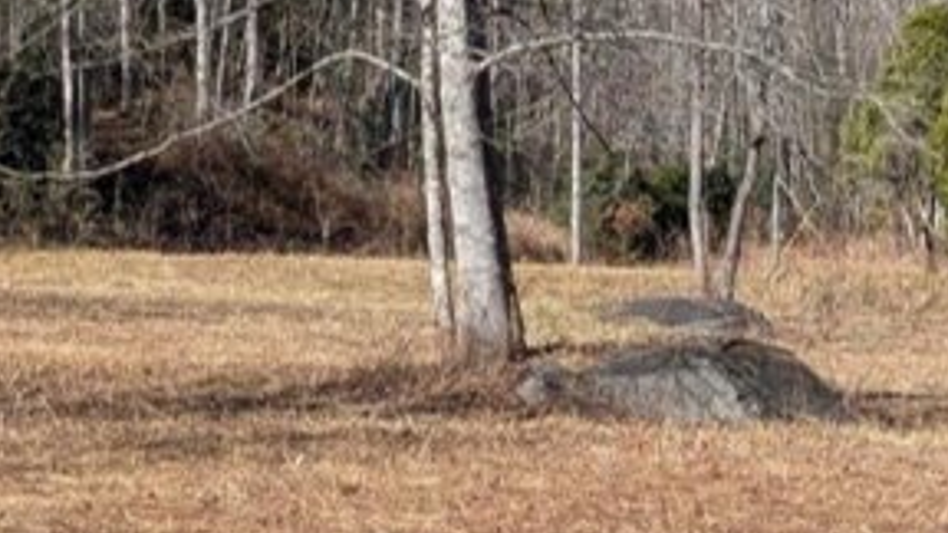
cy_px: 220
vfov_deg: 11.1
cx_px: 836
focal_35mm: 109
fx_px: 2740
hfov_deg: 19.3
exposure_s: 1/1316
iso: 47
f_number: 1.85
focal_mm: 6.81
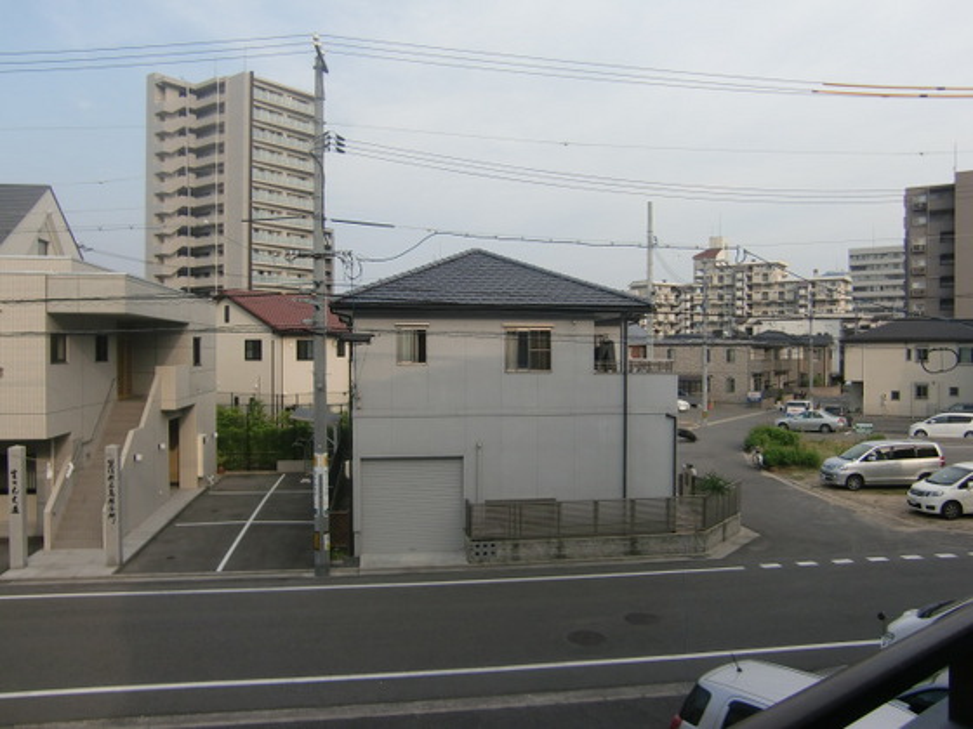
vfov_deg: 49.7
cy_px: 364
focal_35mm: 28
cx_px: 486
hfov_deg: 63.4
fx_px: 787
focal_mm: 4.9
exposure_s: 1/640
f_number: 2.6
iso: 64
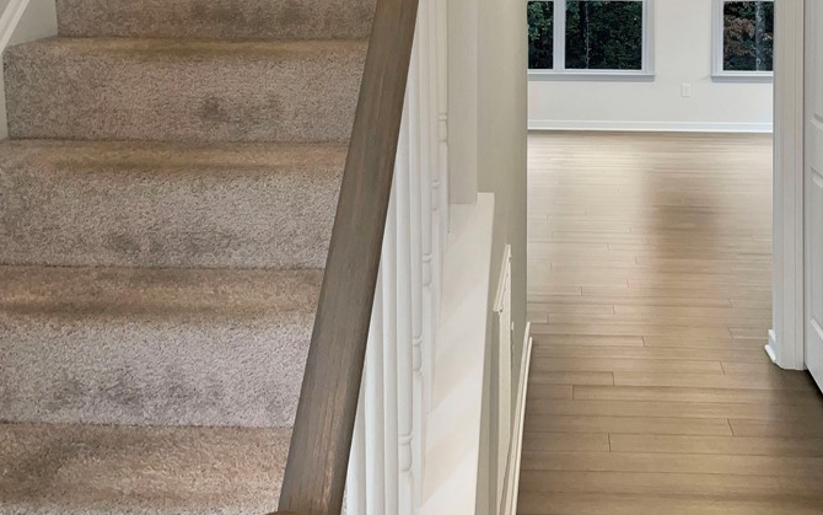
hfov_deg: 42.3
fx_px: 1054
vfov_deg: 26.9
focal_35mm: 47
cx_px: 523
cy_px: 106
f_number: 1.8
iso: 16
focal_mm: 3
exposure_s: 1/13
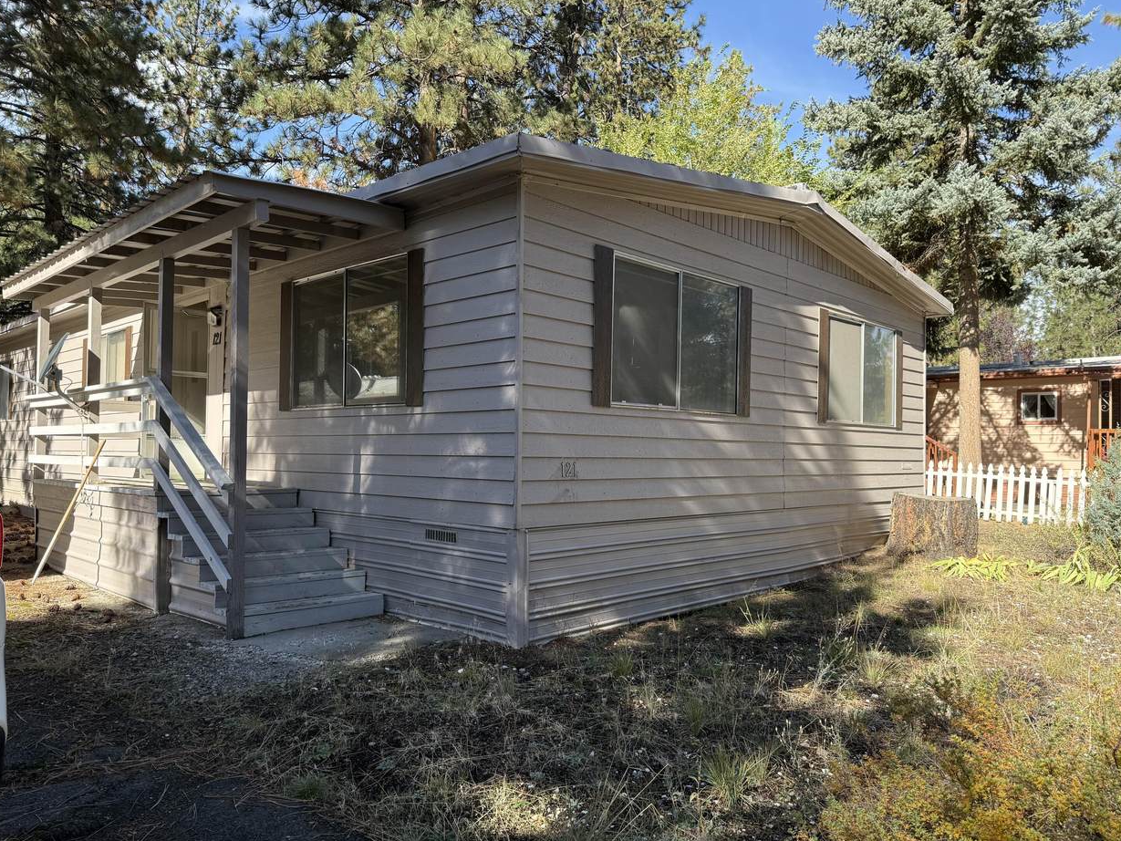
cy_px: 434
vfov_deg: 54.9
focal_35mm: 25
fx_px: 810
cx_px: 575
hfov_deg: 69.4
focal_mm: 6.76
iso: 100
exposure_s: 1/1230
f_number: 1.78
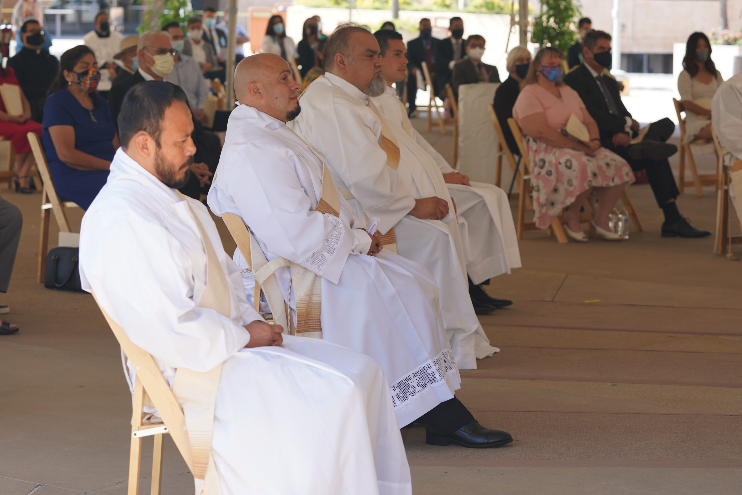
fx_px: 2165
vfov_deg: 13.0
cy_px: 248
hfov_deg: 19.5
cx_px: 371
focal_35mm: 105
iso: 100
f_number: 4
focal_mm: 70
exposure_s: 1/125
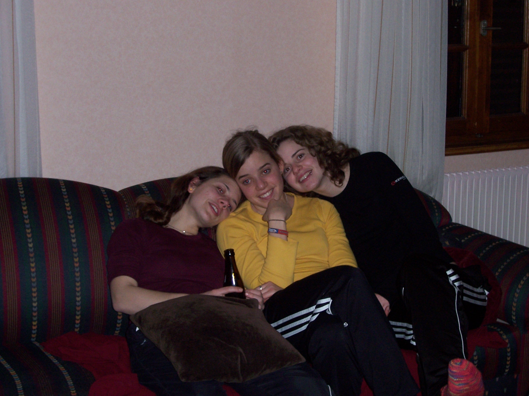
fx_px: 1070
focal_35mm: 70
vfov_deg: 21.0
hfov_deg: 27.8
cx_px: 264
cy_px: 198
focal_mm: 12
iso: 160
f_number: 3.8
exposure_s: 1/100
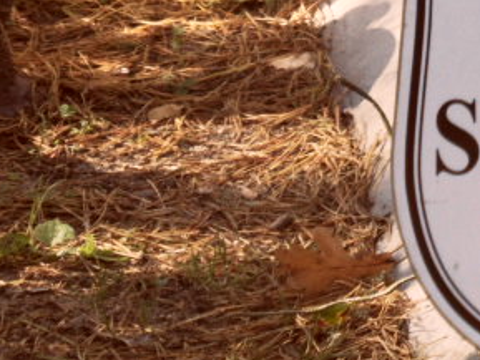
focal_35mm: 354
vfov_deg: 4.2
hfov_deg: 5.6
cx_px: 638
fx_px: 4911
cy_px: -161
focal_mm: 16.3
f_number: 4.4
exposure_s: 1/60
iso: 100
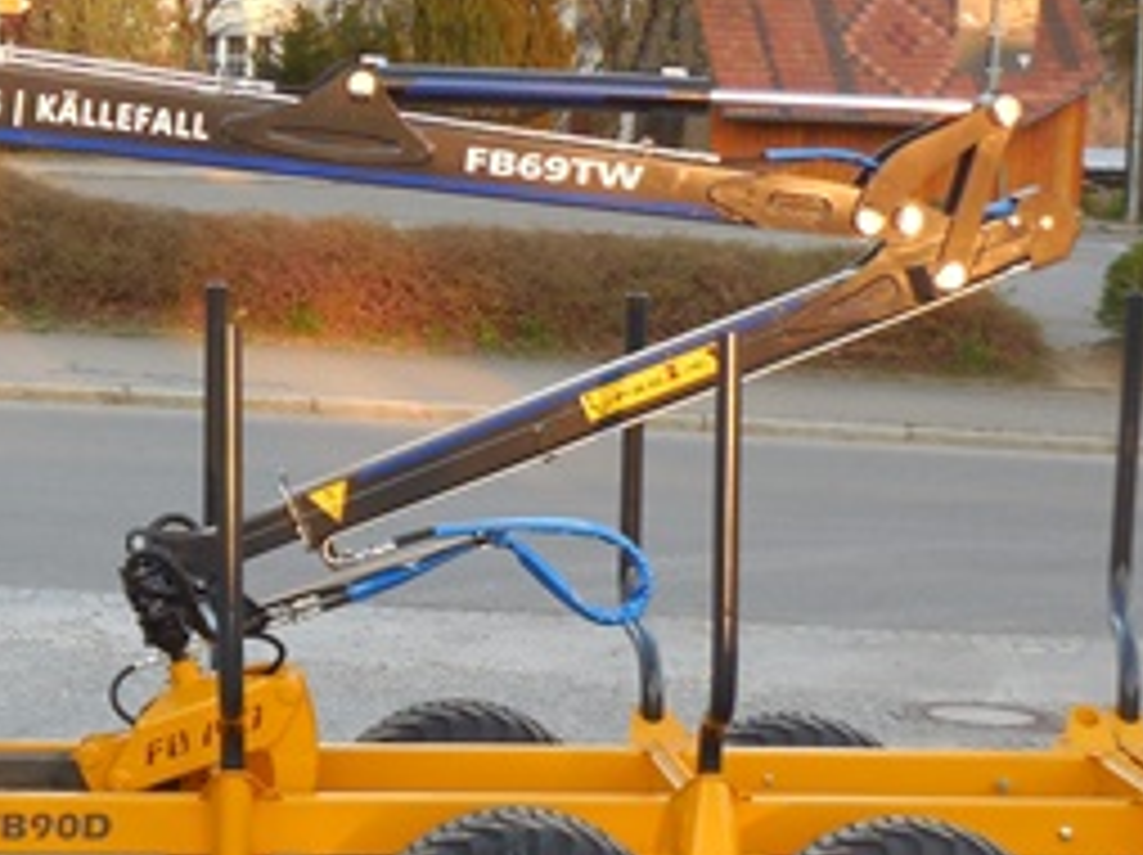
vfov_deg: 12.7
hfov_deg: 17.0
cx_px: 396
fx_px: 3827
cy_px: 662
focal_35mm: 116
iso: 125
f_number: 3.8
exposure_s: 1/100
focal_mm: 8.2
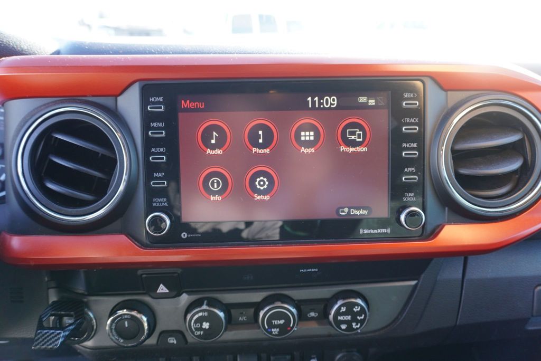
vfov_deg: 53.2
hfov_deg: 73.7
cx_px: 270
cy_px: 180
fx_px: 361
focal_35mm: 24
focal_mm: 16
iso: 320
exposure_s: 1/60
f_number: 4
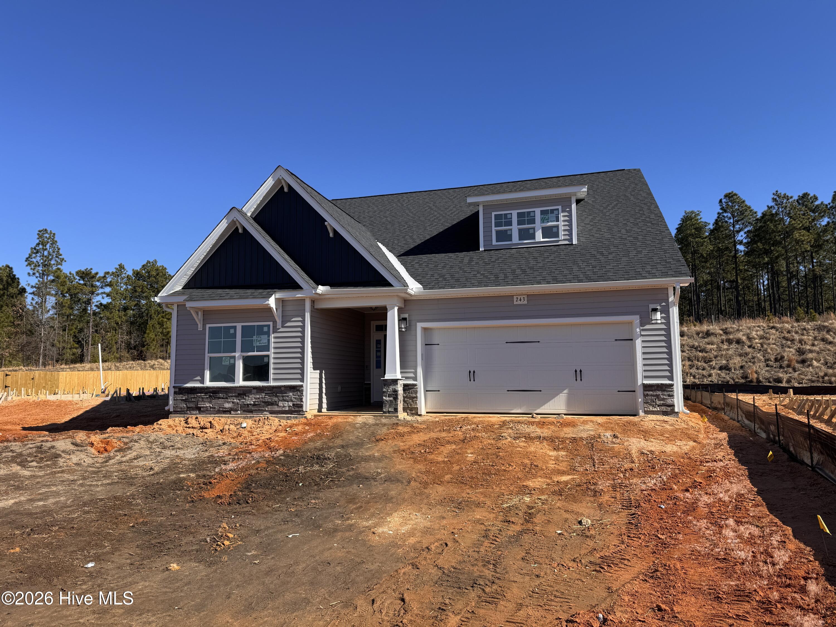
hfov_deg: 71.6
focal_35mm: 24
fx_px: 580
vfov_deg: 56.8
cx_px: 418
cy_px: 314
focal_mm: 6.76
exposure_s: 1/3802
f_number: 1.78
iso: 80
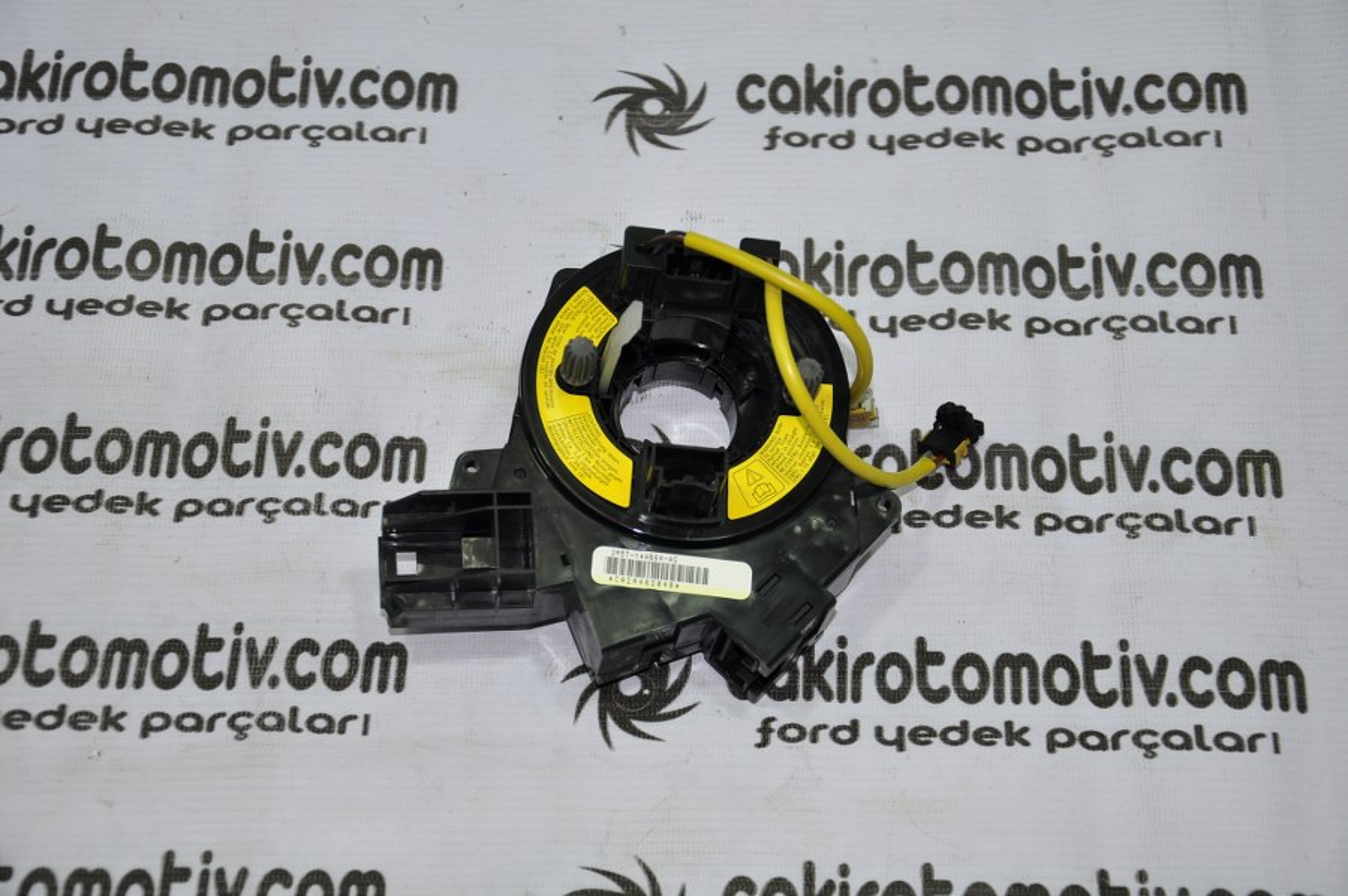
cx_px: 674
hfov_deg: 26.0
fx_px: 2917
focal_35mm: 78
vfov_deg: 17.5
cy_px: 448
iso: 200
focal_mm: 52
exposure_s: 1/60
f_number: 5
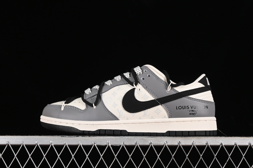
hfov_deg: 27.0
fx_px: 527
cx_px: 126
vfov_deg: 18.2
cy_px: 84
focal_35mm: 75
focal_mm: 50
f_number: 7.1
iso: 160
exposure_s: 1/80
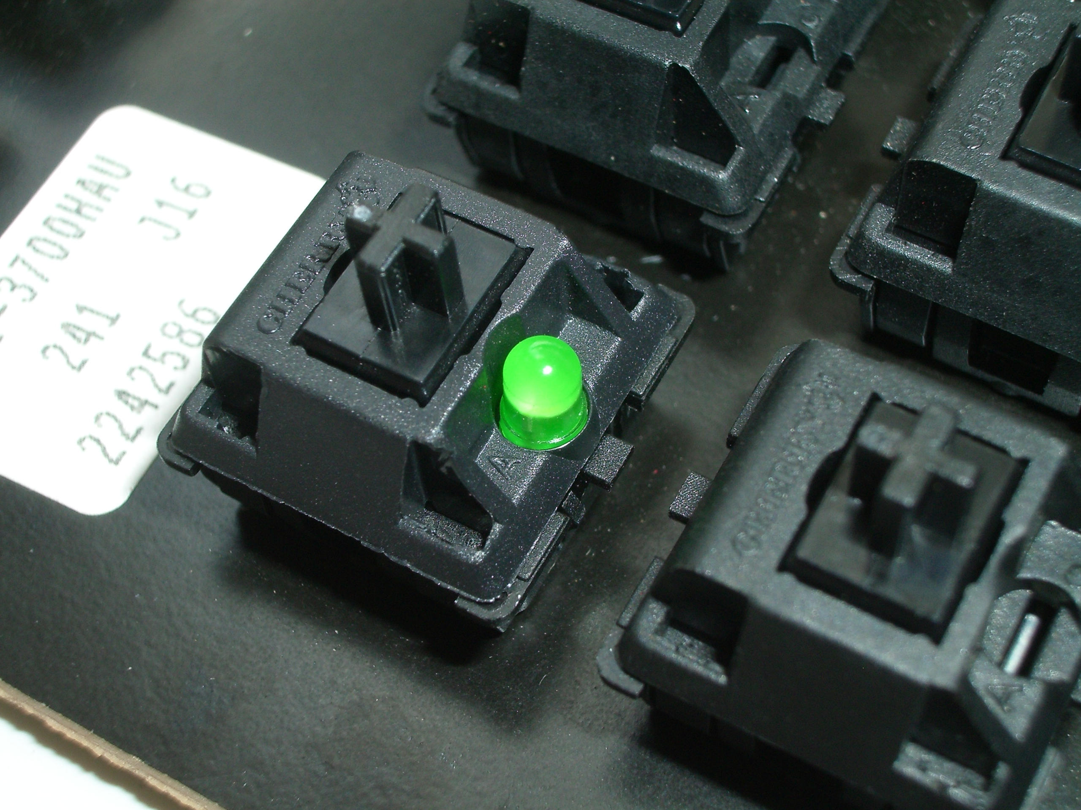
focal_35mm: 62
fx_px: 1936
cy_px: 405
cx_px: 540
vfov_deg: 23.7
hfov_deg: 31.2
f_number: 5.6
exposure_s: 1/60
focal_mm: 10.2
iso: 80
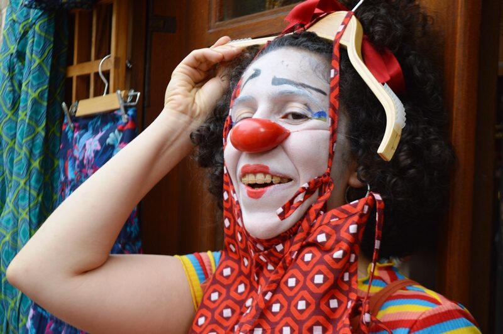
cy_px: 167
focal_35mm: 82
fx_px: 1152
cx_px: 252
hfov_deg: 24.6
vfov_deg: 16.5
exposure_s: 1/125
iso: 125
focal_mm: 55
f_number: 5.6
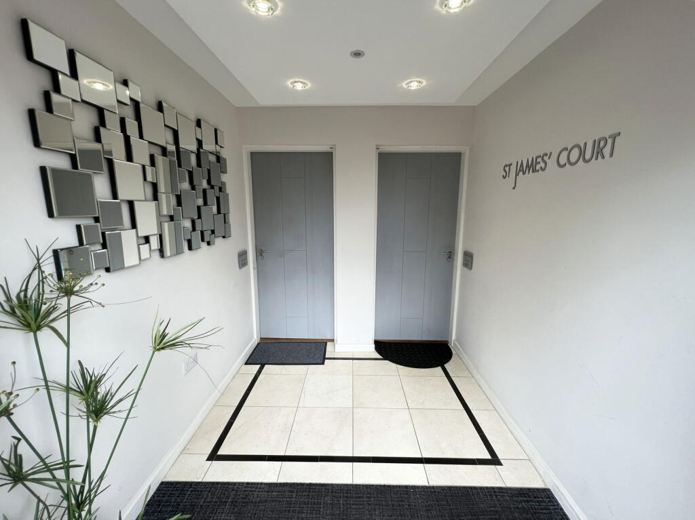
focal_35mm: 13
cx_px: 348
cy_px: 260
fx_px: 261
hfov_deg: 106.2
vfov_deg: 89.9
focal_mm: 1.57
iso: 50
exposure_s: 1/100
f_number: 1.8
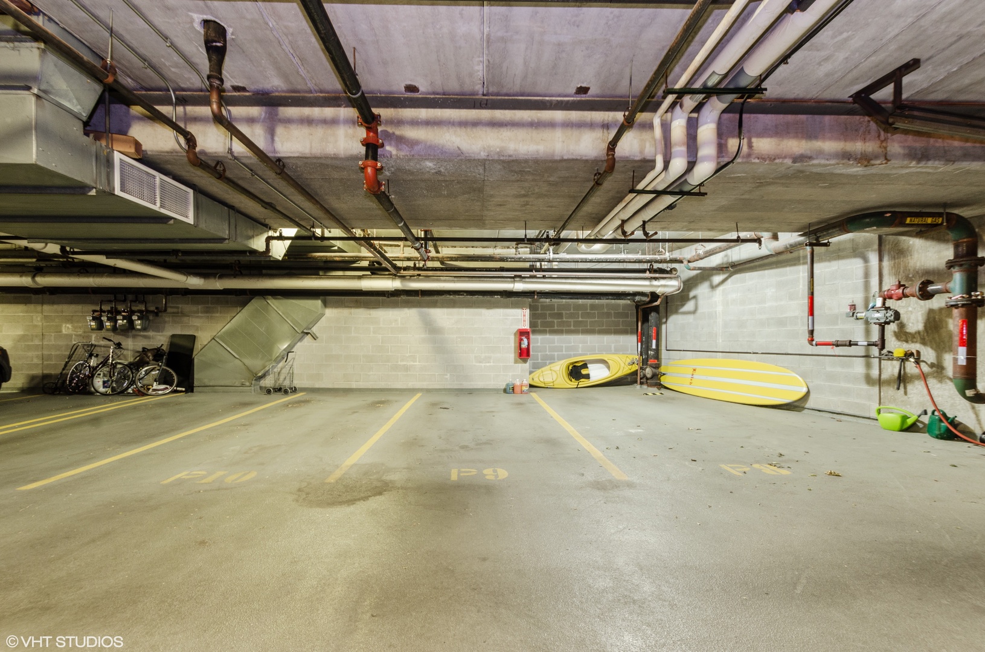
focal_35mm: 15
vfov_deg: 77.1
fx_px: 410
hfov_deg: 100.5
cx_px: 492
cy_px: 326
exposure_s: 13
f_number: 9
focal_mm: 10
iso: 250
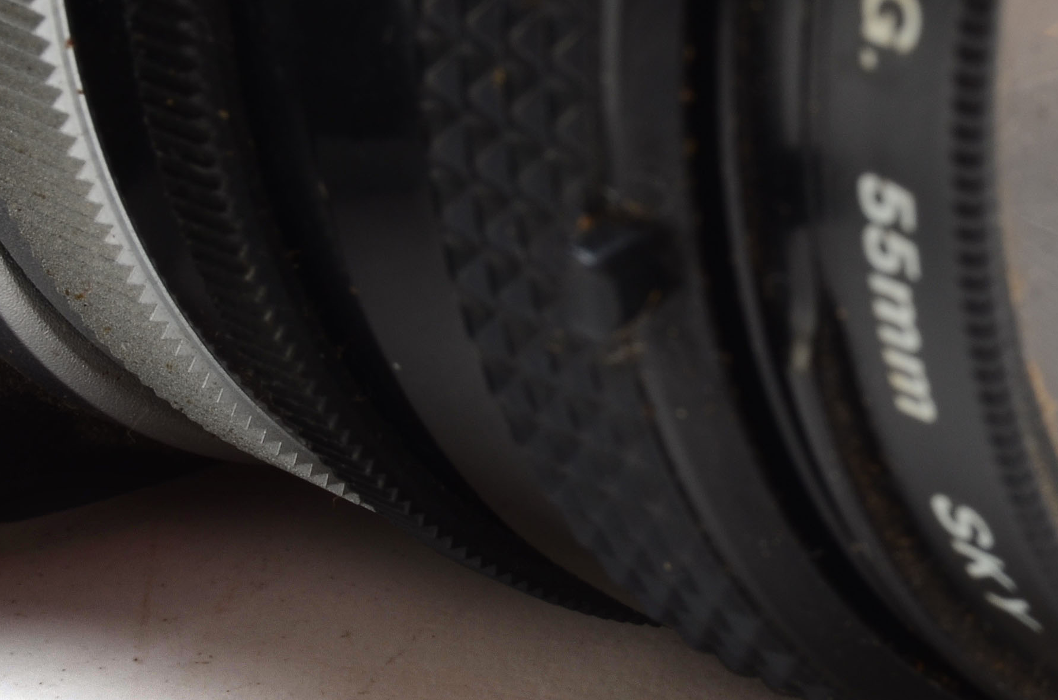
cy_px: -62
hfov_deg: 9.0
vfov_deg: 6.0
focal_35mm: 227
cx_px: 909
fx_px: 6668
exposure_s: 1/160
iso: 100
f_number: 18
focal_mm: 55
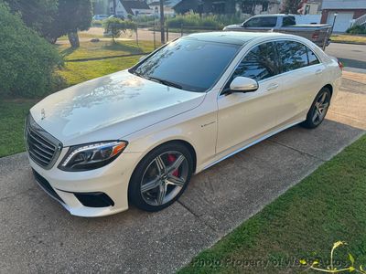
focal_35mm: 24
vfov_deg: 56.8
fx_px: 254
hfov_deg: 71.6
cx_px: 183
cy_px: 137
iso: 80
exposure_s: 1/1869
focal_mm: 6.76
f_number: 1.78
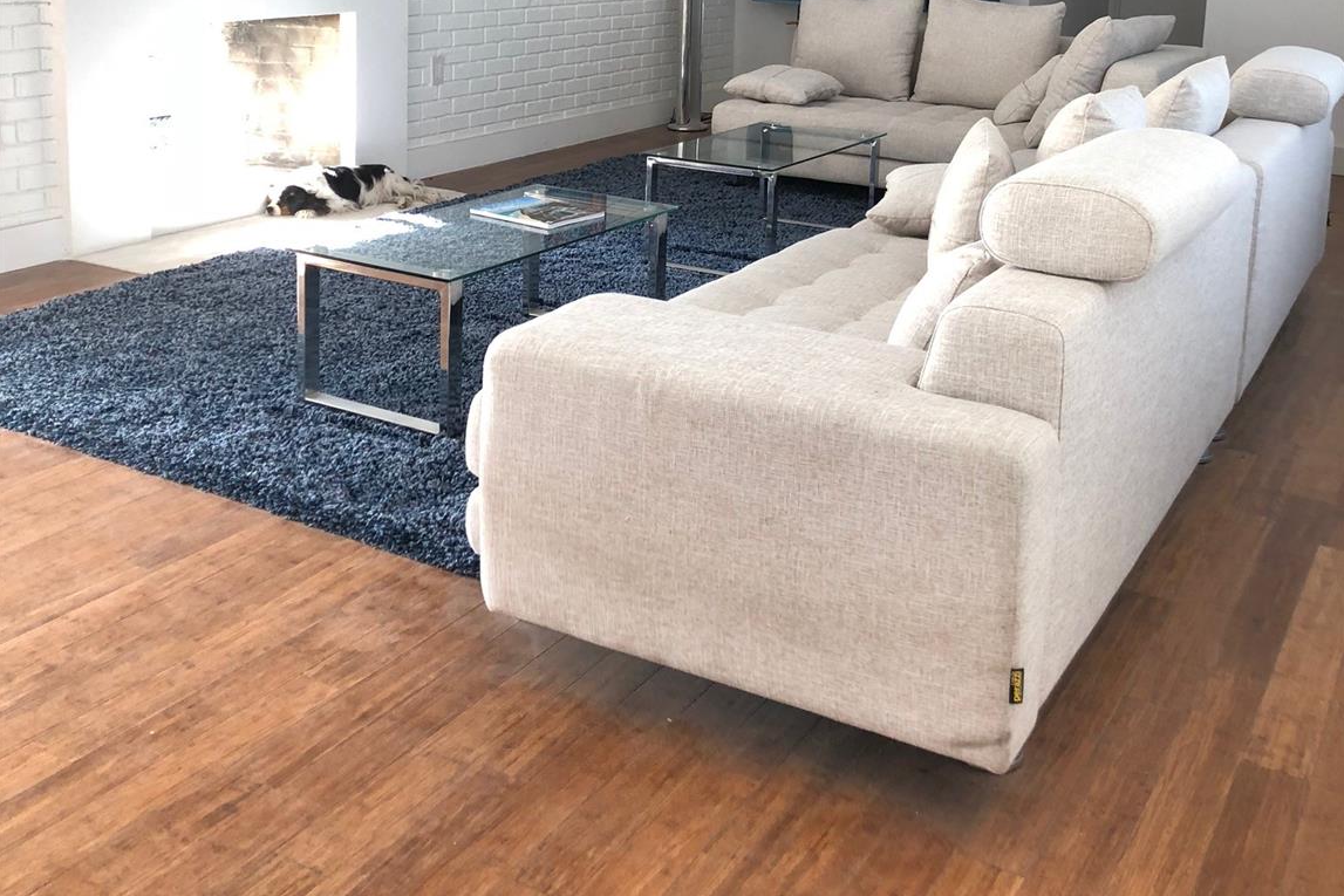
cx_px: 671
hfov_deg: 49.5
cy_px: 128
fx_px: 1456
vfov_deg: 32.8
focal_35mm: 39
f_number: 1.8
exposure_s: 1/30
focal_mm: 4
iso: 32
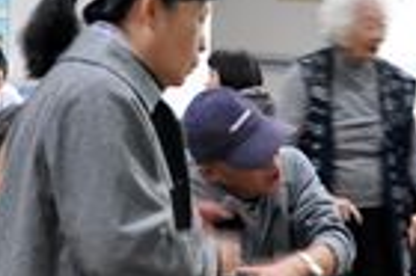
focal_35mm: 119
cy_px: 116
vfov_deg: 11.5
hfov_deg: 17.2
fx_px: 1373
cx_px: 149
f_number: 4
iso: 200
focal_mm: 26
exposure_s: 1/8
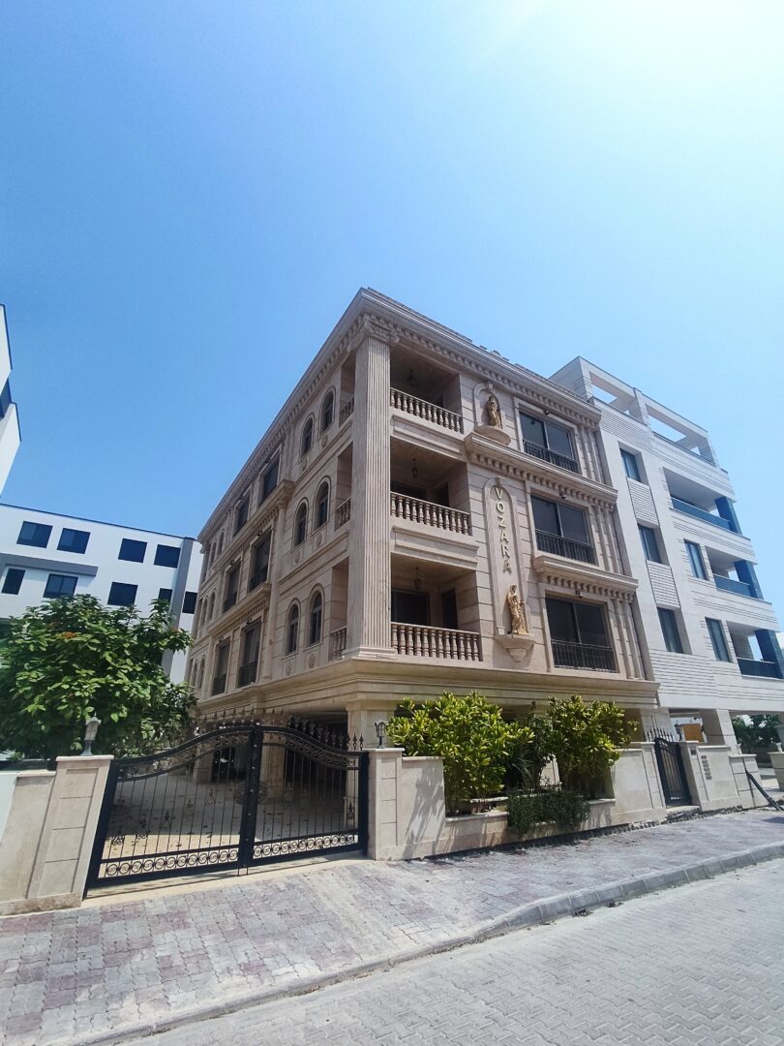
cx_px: 392
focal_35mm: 15
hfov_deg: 81.7
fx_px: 453
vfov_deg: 98.2
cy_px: 523
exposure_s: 1/3139
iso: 50
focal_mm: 1.6
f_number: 2.2
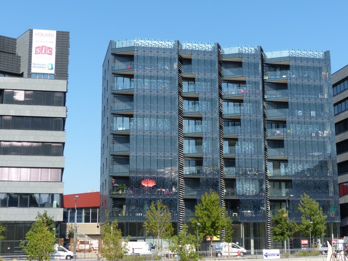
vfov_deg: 24.8
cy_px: 130
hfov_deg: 32.7
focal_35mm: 59
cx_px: 174
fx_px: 593
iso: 100
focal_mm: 10.5
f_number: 4
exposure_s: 1/800
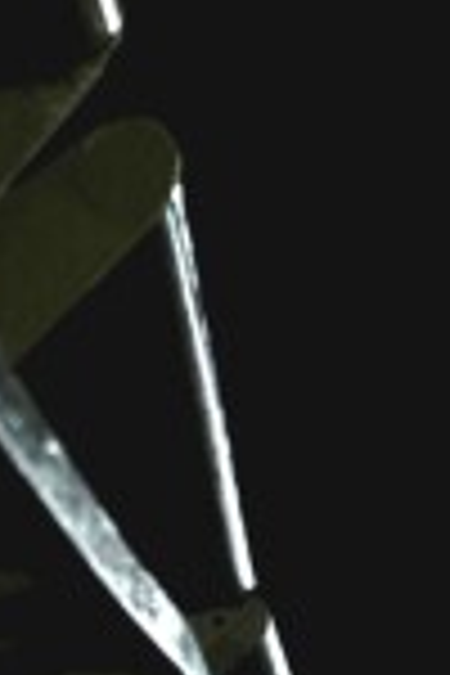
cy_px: 999
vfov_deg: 8.9
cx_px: 335
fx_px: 4218
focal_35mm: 225
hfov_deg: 6.1
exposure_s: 1/3
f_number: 10
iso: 1600
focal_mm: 50
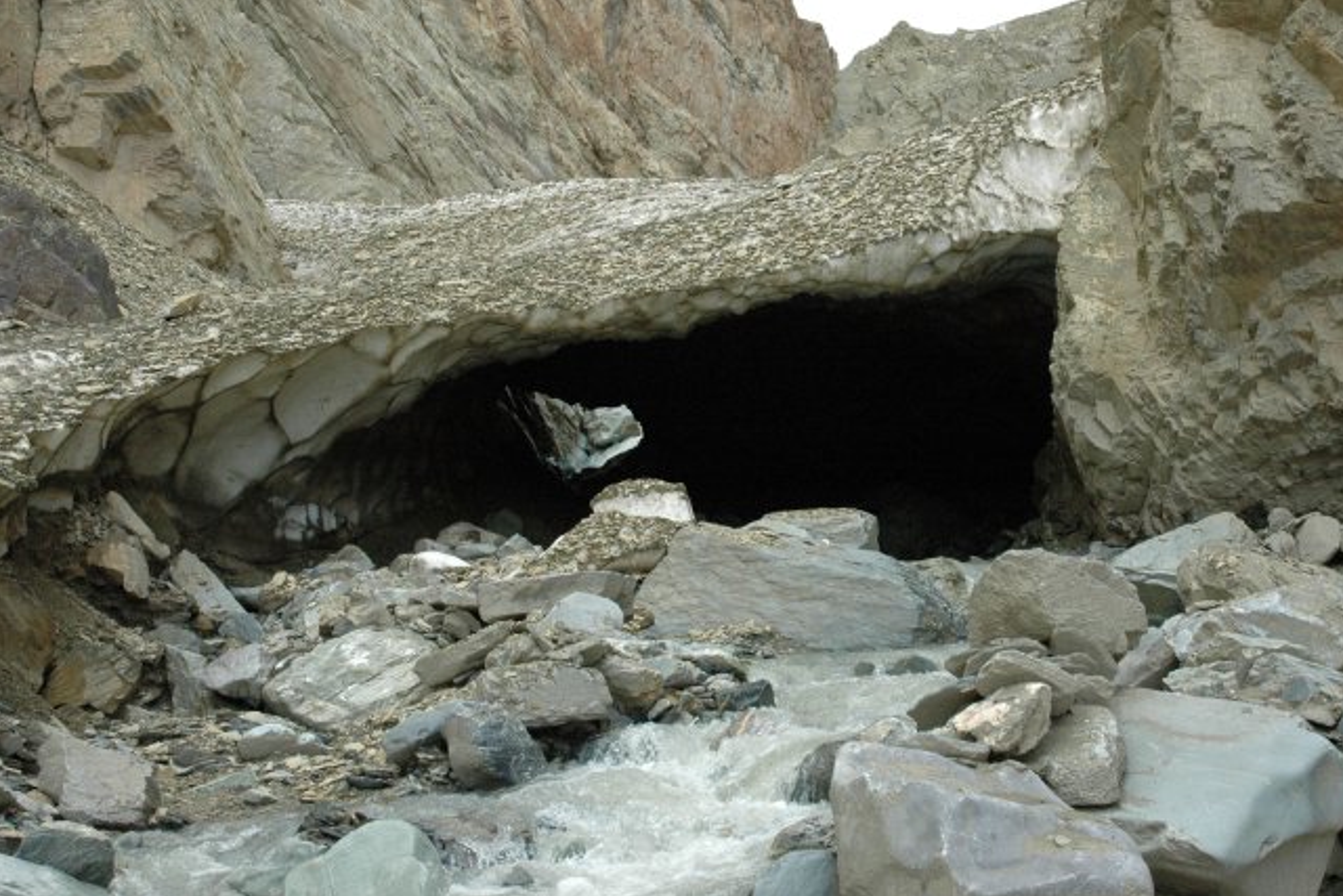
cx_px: 739
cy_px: 432
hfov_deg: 43.1
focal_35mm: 46
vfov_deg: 29.5
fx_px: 1700
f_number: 9
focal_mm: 27
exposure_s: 1/320
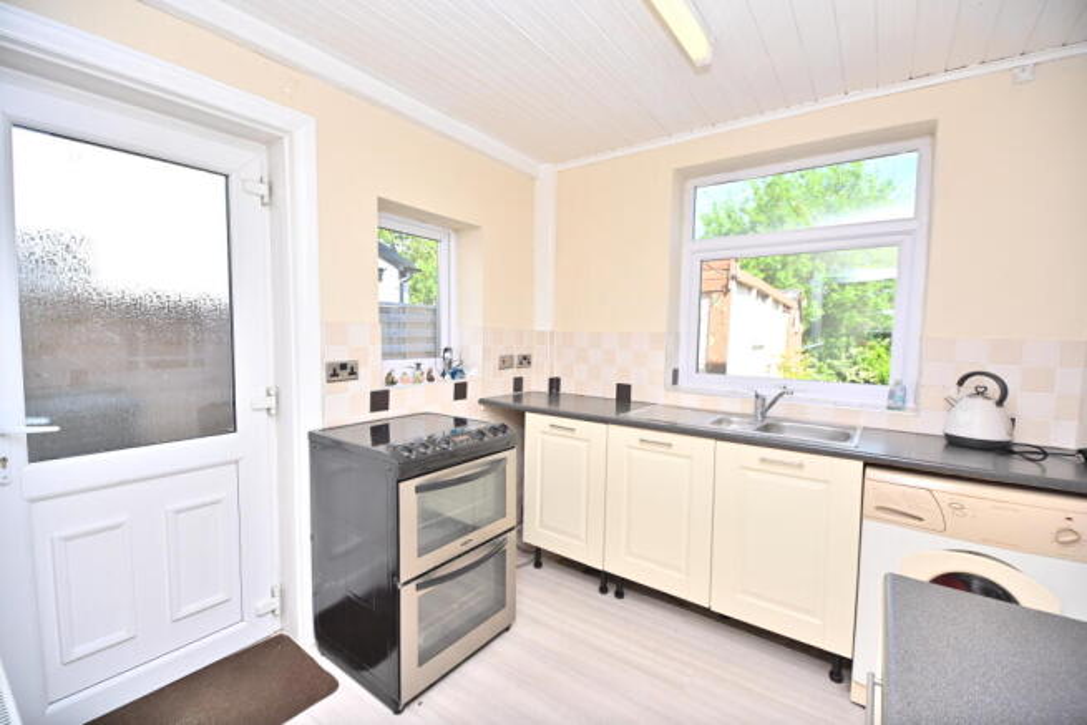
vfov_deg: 73.8
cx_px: 544
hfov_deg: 96.7
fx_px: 483
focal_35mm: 16
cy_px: 362
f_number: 5.6
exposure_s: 1/250
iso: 280
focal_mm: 16
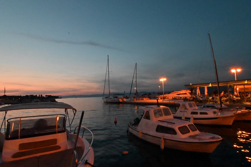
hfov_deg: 90.0
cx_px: 126
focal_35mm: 18
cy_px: 84
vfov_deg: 67.4
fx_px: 125
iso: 10000
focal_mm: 12
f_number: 22
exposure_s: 1/20
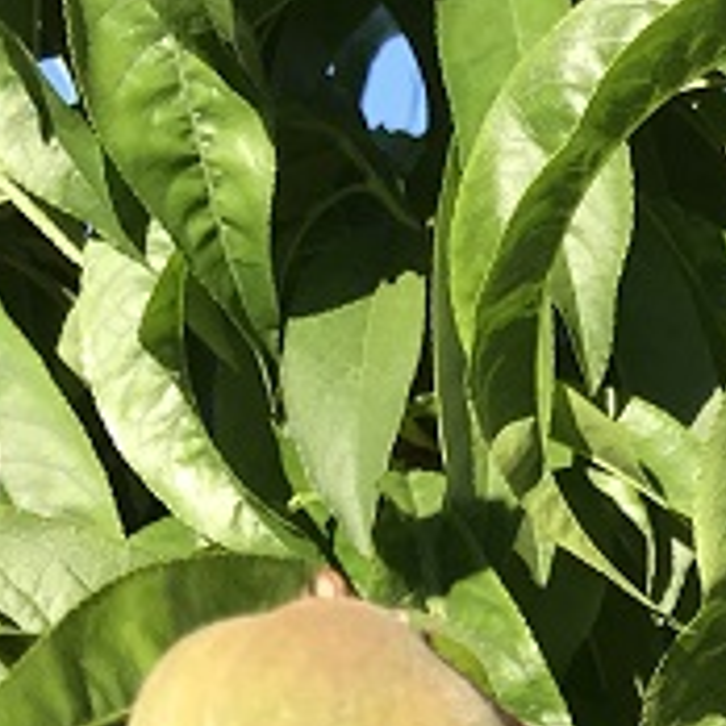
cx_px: 1191
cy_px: 1197
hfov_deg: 12.7
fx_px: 3037
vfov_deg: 12.7
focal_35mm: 128
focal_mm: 3.99
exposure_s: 1/1140
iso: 20
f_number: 1.8
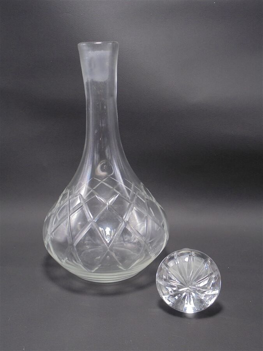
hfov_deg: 37.7
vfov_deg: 49.0
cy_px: 176
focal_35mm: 38
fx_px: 385
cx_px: 132
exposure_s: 1/30
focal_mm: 6.9
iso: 200
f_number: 4.2
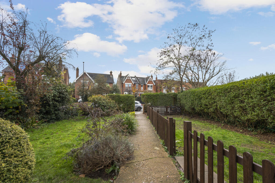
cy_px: 92
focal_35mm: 14
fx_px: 107
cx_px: 138
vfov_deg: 81.1
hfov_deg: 104.3
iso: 400
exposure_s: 1/80
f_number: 8
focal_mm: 14
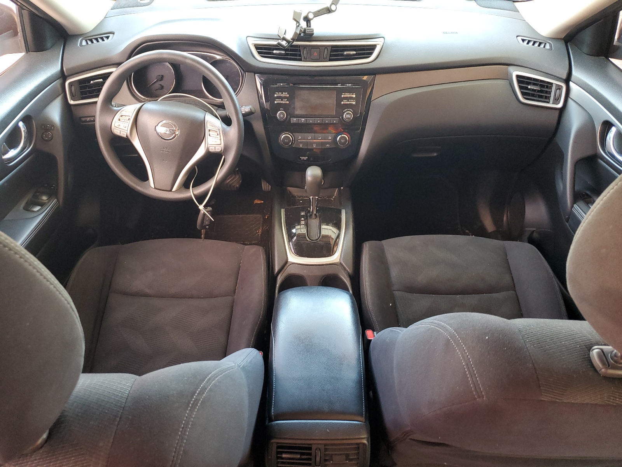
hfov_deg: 67.3
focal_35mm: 26
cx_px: 311
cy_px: 234
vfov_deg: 53.1
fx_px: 467
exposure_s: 1/60.2
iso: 157
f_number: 1.5
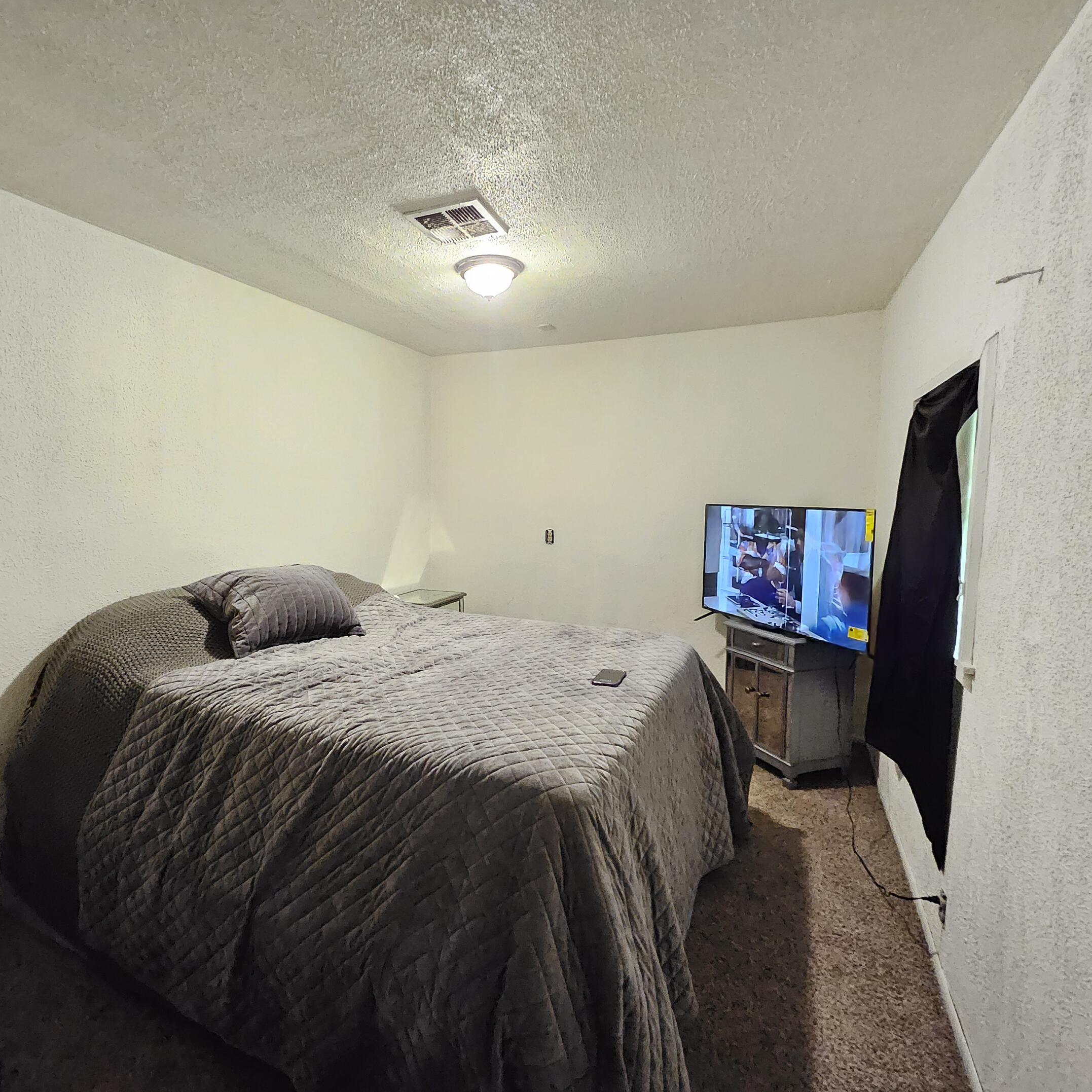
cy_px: 533
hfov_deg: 87.0
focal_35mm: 16
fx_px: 571
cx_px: 481
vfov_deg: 87.4
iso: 1600
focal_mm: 1.74
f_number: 2.2
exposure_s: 1/24
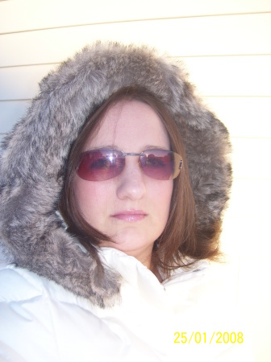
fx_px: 387
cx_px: 136
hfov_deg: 38.6
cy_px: 181
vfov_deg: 50.2
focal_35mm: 37
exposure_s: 1/350
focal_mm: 6
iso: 80
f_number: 2.7
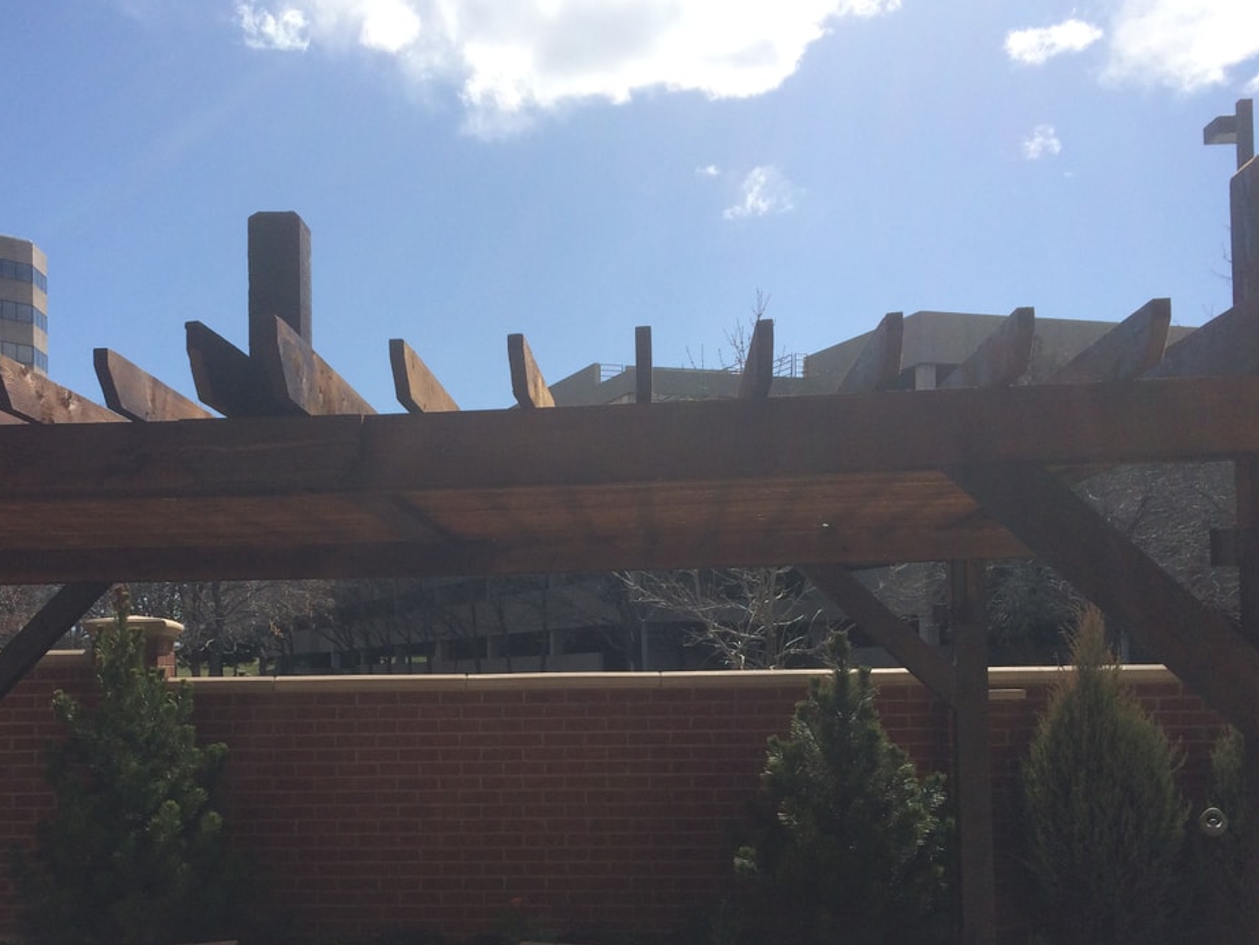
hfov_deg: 44.3
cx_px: 437
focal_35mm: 42
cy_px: 649
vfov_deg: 34.0
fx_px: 1528
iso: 32
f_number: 2.2
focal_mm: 4.15
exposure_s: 1/2933
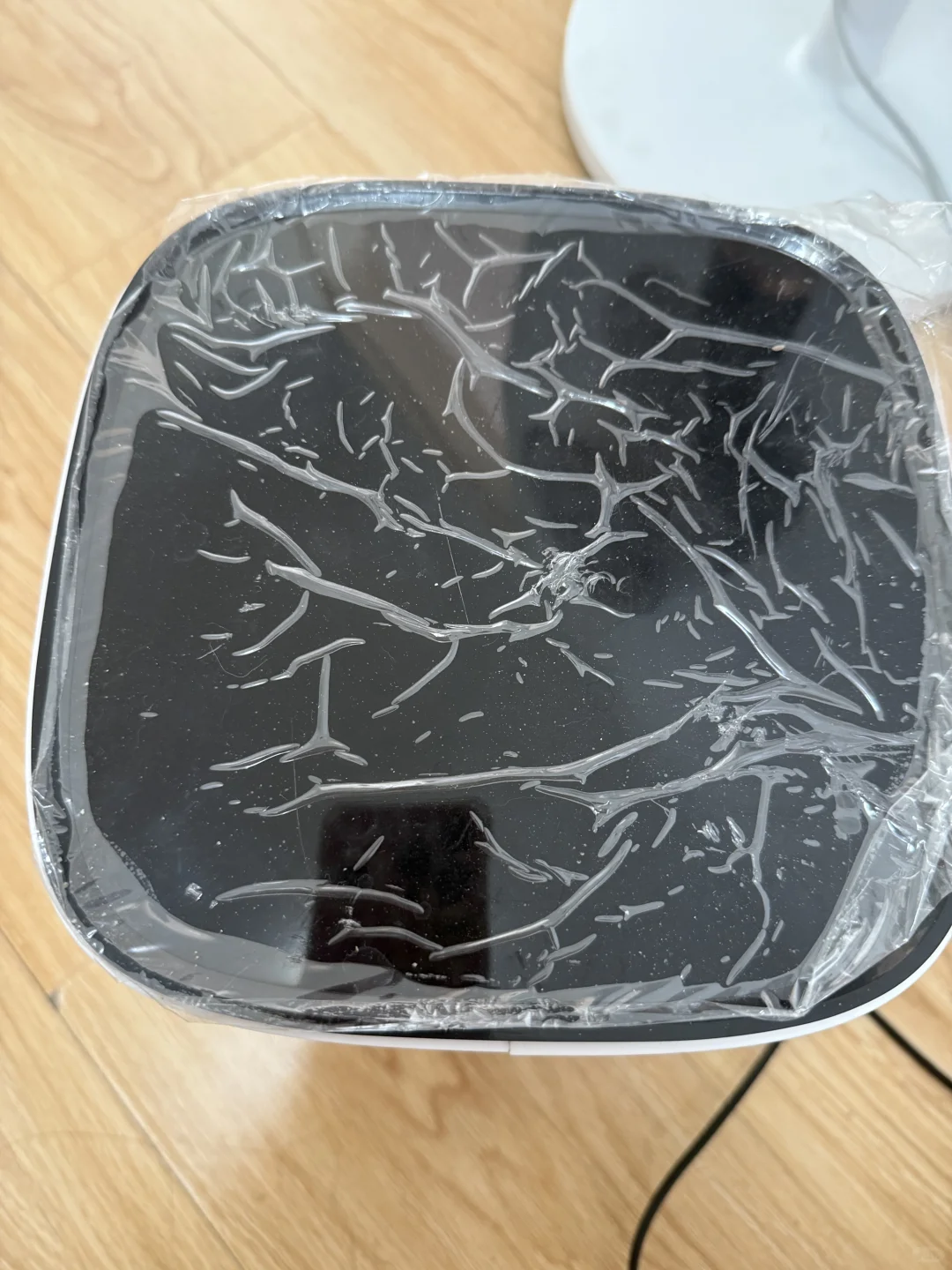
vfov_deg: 71.6
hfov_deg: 56.8
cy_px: 635
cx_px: 476
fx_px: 880
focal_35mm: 24
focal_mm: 6.76
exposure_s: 1/60
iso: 320
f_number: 1.78
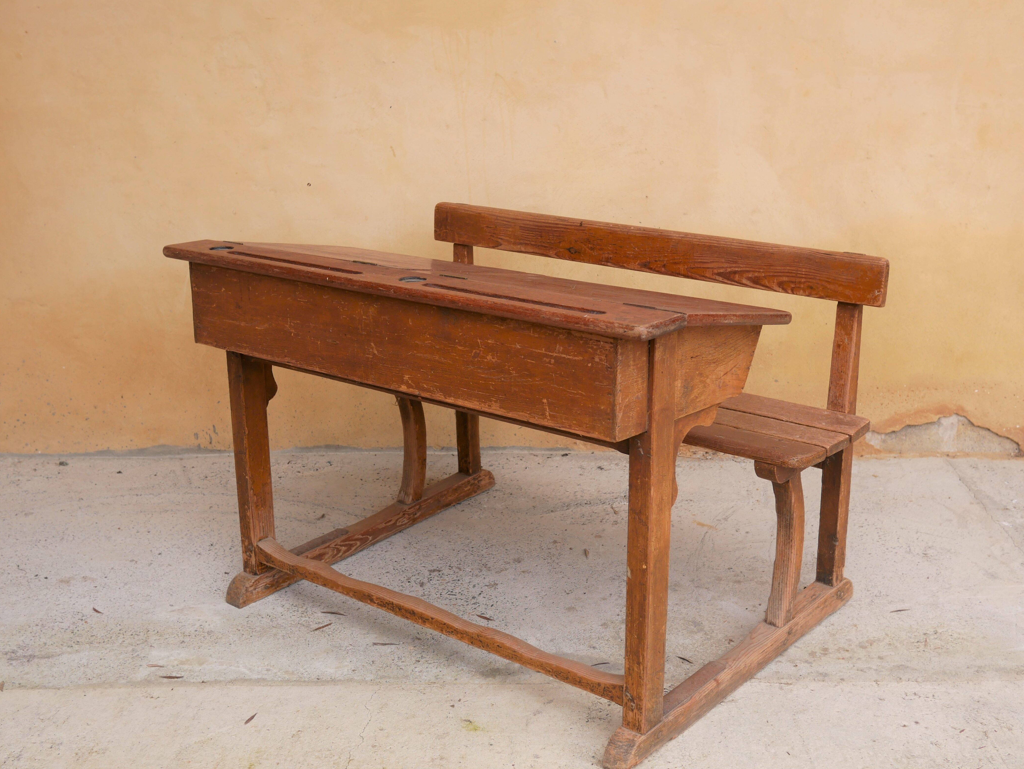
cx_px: 525
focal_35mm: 43
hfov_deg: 43.8
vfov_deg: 33.6
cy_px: 388
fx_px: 1272
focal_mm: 20
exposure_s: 1/400
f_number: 3.5
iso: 200
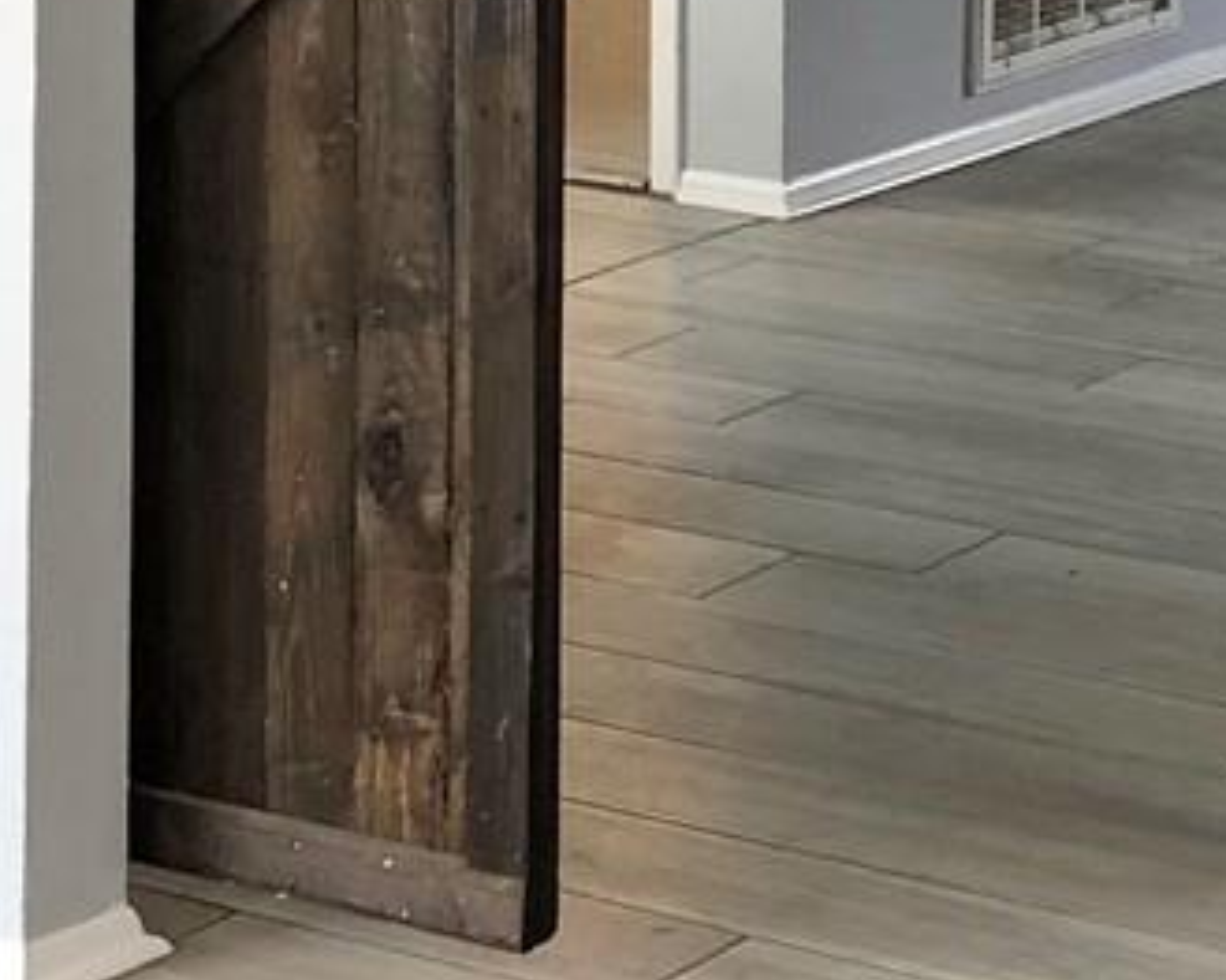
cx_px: 950
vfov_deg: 11.3
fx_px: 4824
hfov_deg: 14.4
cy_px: -265
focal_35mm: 133
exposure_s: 1/24
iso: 40
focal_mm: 3.99
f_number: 1.8
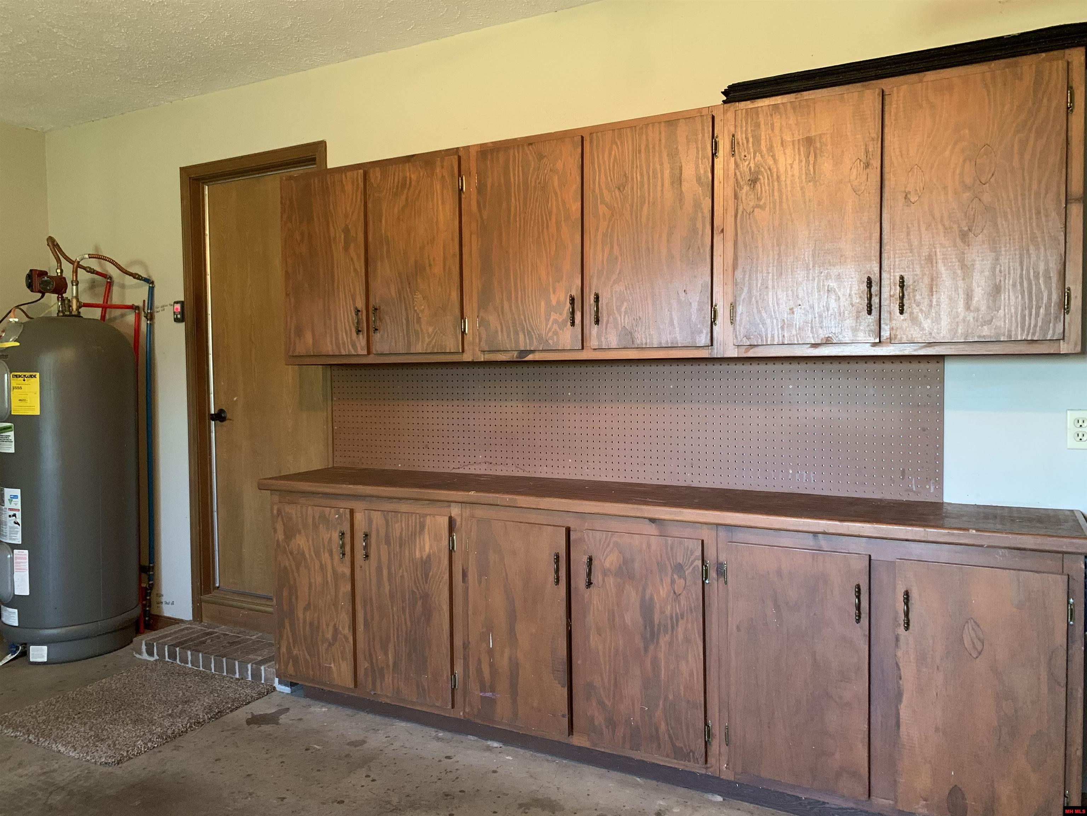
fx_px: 816
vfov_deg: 53.1
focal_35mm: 26
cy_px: 408
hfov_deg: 67.3
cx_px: 544
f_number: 1.8
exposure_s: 1/30
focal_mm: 4.25
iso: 400
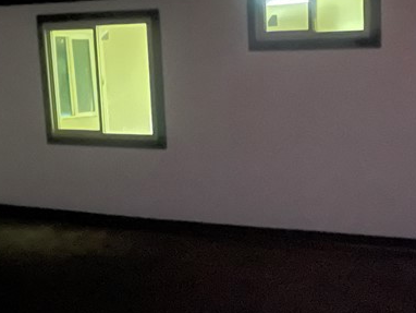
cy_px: 214
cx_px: 386
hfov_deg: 27.7
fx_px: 806
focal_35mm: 67
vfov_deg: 21.9
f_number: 1.6
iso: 3200
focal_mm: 5.1
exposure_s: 1/5
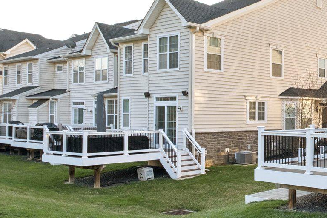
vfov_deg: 33.4
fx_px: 363
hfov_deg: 34.8
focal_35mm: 40
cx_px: 420
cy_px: 100
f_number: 8
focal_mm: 10
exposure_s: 1/180
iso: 320
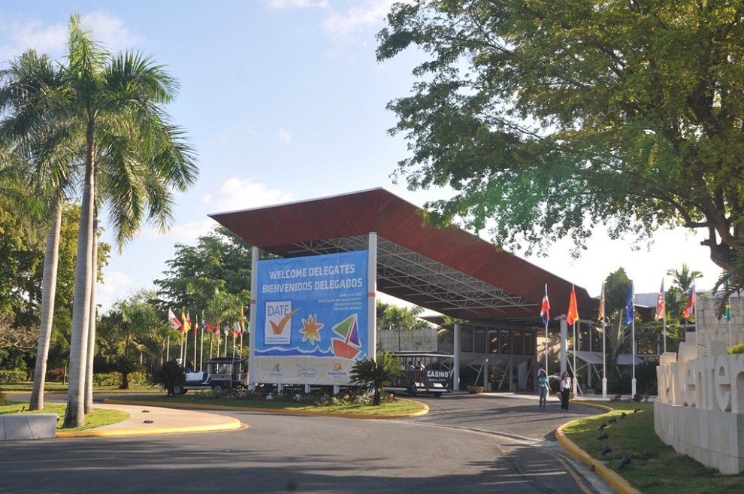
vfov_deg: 31.8
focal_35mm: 42
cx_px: 372
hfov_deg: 46.5
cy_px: 247
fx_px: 867
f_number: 9
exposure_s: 1/200
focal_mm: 28
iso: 200
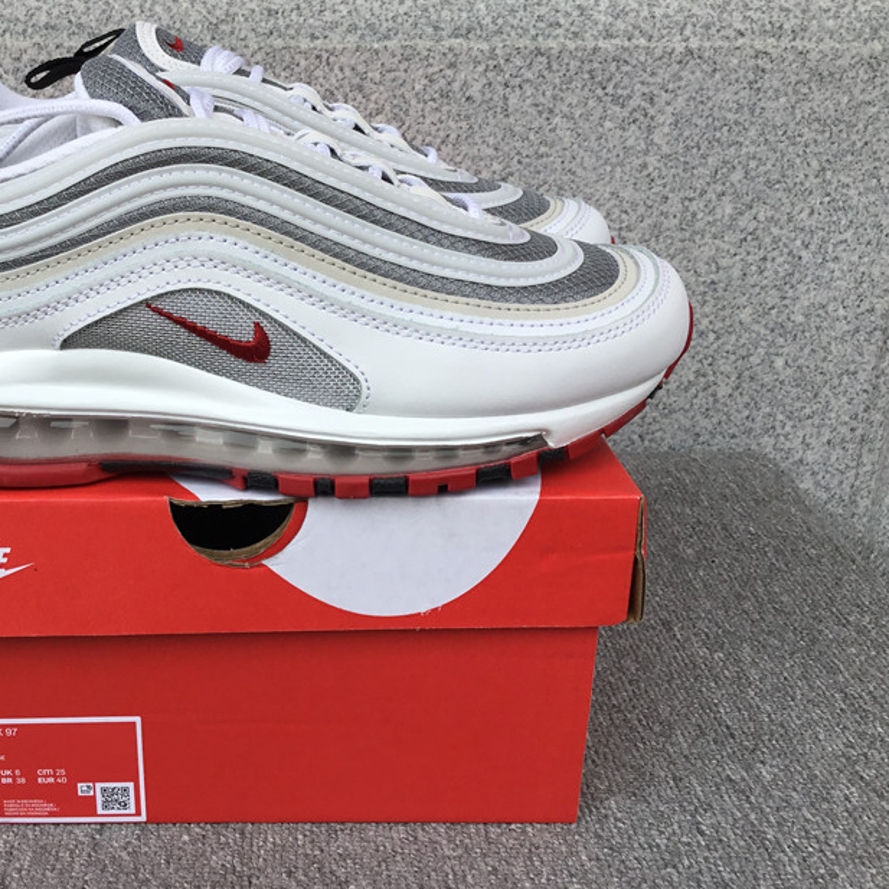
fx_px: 1162
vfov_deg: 41.8
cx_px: 264
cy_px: 414
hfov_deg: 41.1
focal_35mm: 40
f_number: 2.4
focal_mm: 3.3
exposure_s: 1/323
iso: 25
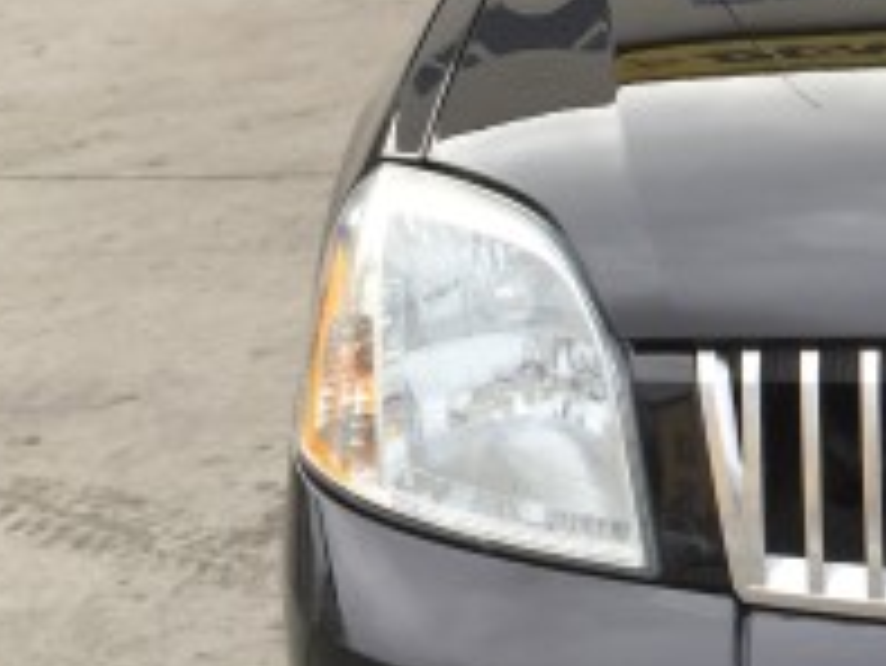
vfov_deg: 15.7
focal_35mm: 94
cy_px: 225
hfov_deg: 18.9
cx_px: 1228
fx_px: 2407
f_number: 2.2
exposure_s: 1/494
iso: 32
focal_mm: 4.15
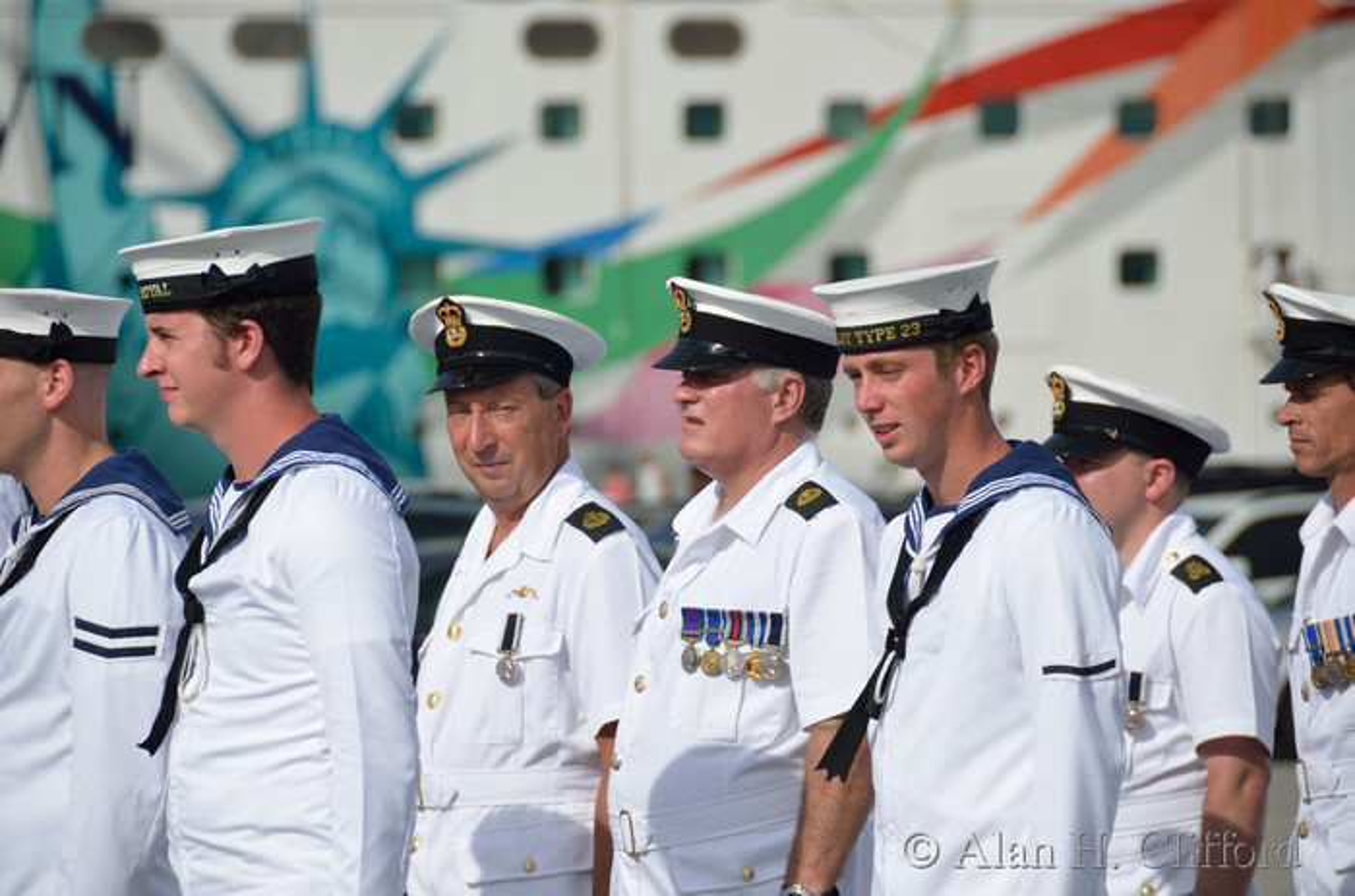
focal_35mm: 300
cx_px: 678
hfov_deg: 6.9
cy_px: 448
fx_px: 11264
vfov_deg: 4.6
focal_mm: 200
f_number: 5.6
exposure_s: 1/1000
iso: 125
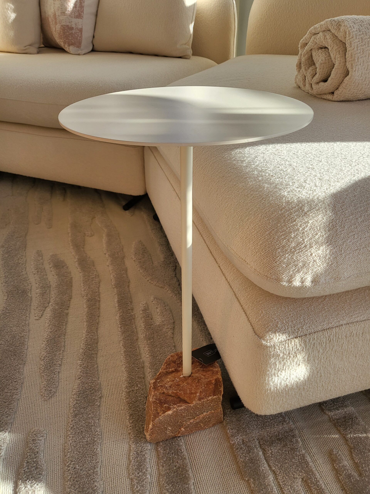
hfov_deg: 53.1
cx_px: 185
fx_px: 371
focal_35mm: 26
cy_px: 247
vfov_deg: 67.3
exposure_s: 1/823
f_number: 1.8
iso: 50
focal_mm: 4.25
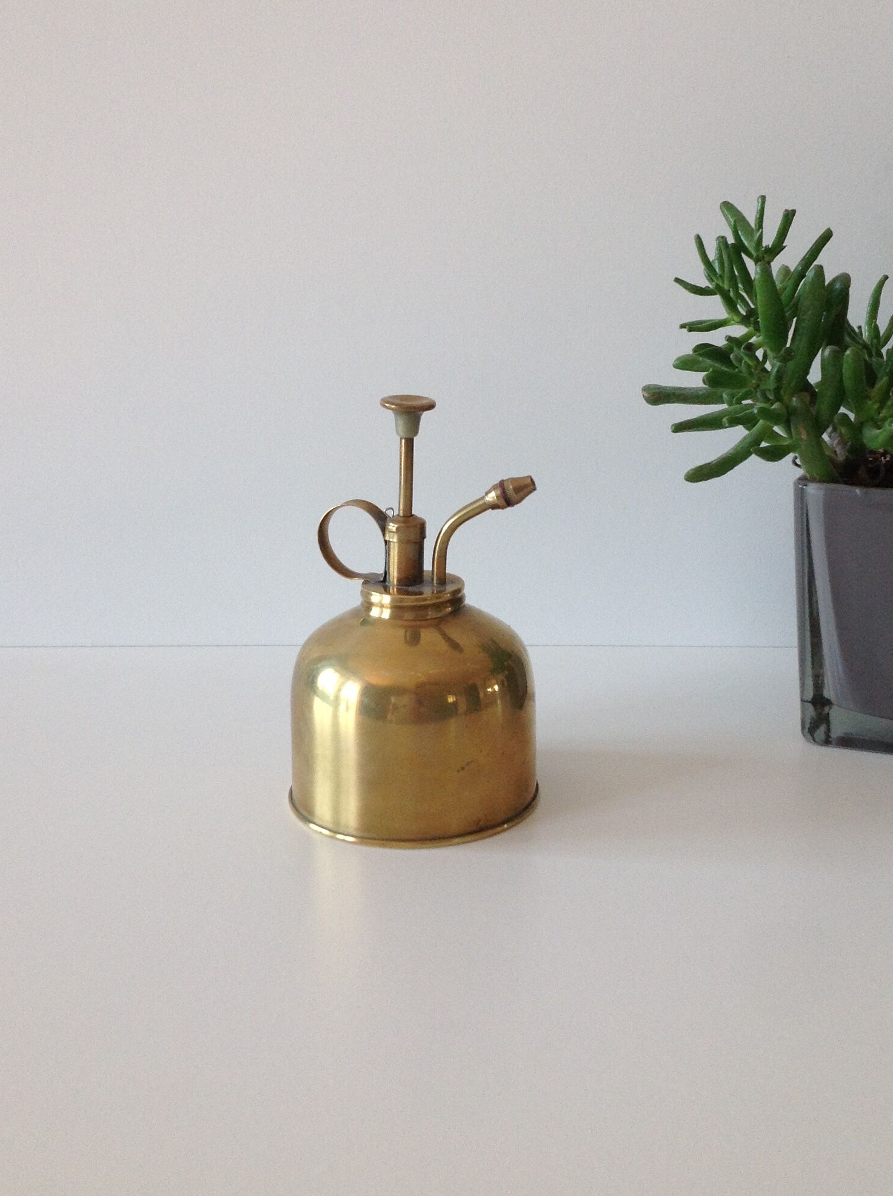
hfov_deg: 31.4
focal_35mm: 46
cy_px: 505
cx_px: 492
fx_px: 1586
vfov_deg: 41.2
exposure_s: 1/120
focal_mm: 4.28
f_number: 2.4
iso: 100
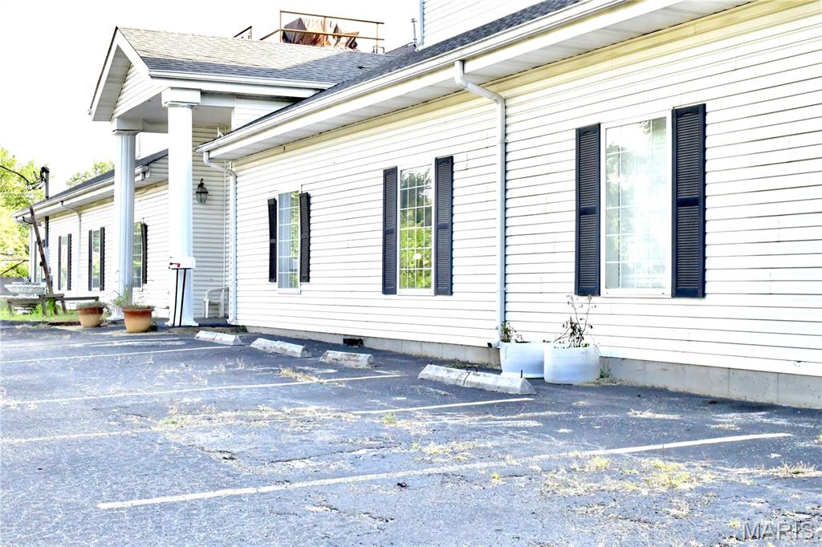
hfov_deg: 39.6
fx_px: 1141
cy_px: 274
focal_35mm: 50
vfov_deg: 27.0
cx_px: 411
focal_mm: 50
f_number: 16
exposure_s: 1/1250
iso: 20000
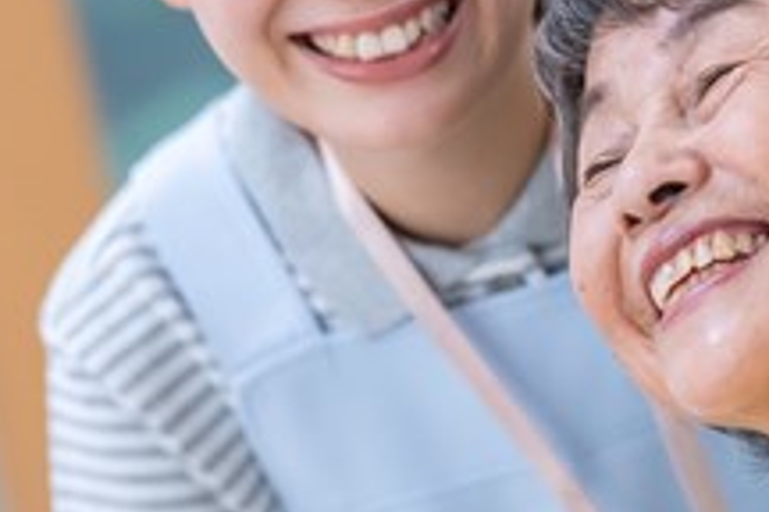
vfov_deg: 3.1
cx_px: 441
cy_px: 292
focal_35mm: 449
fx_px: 9590
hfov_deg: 4.6
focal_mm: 135
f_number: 2.2
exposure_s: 1/400
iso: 1250
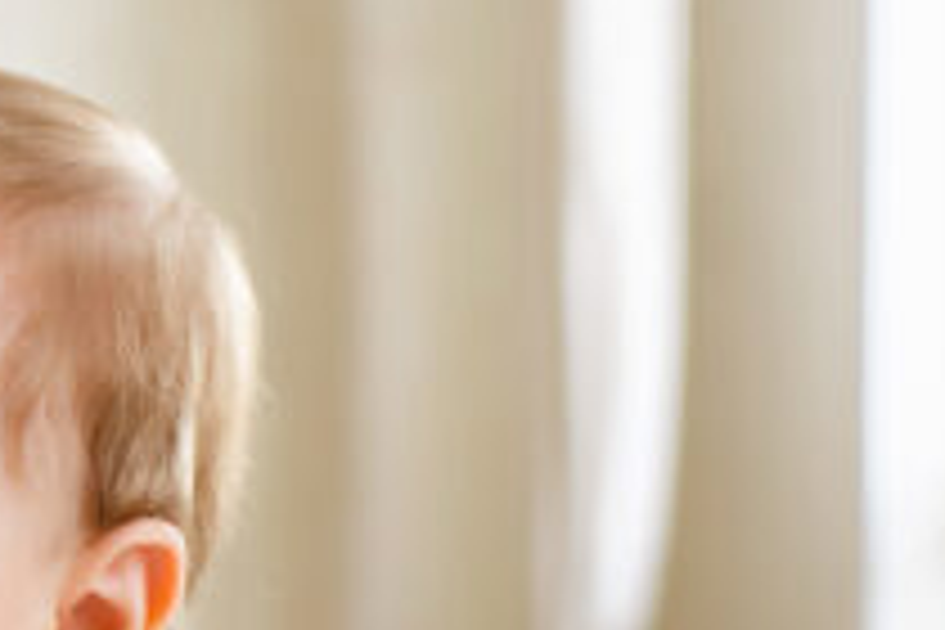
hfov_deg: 14.3
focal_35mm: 128
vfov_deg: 10.4
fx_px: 3360
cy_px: 886
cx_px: -716
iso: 640
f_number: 2.8
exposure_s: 1/200
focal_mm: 35
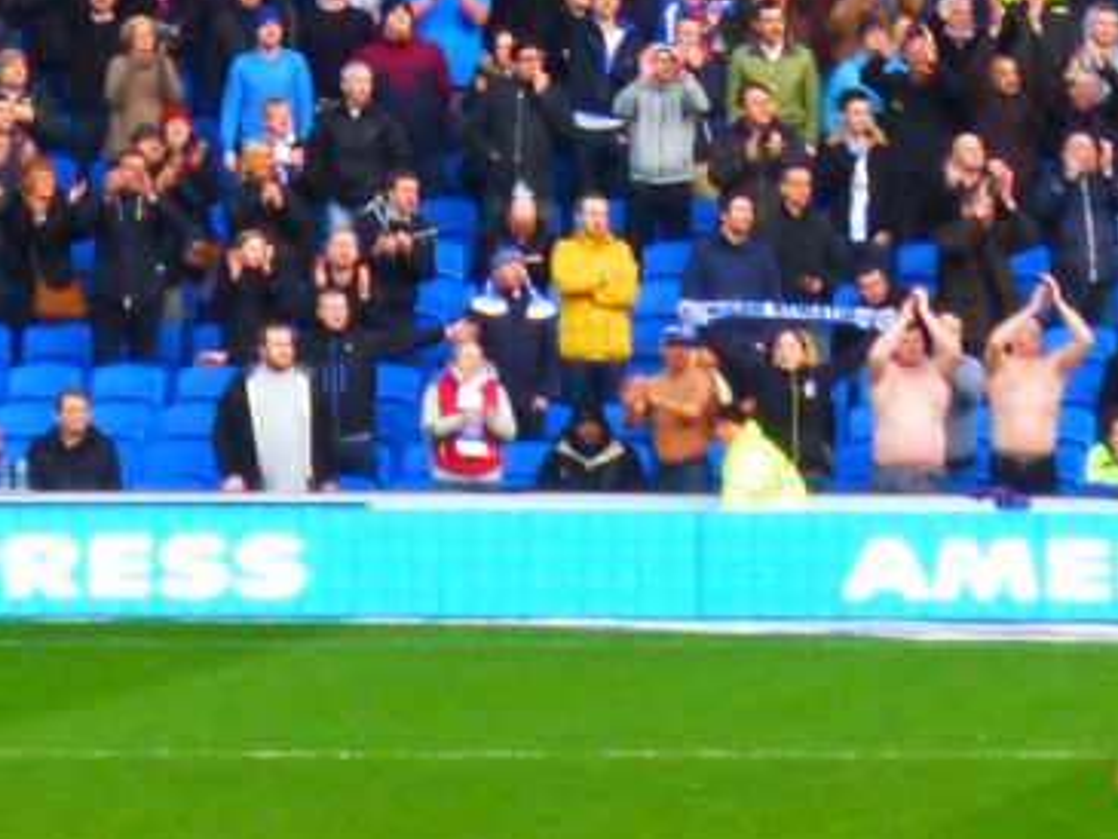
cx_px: 463
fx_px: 24522
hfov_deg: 2.6
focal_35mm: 759
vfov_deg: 2.0
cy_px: -410
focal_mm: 41.3
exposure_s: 1/50
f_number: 5.6
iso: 400
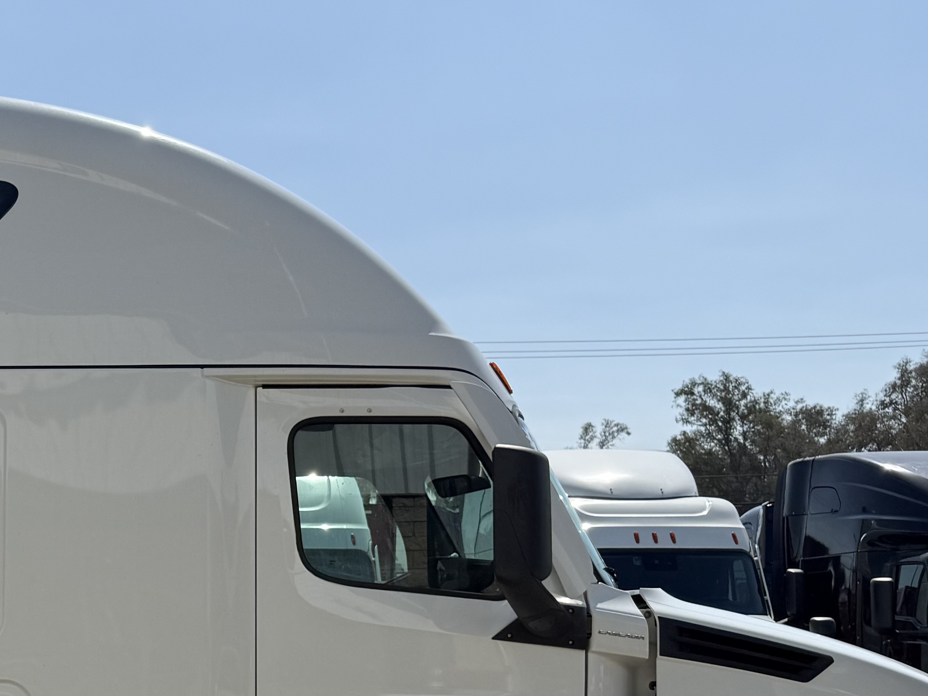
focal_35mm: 61
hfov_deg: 29.1
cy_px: 581
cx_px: -53
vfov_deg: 23.6
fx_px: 1636
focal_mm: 6.76
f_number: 1.78
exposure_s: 1/7353
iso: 80
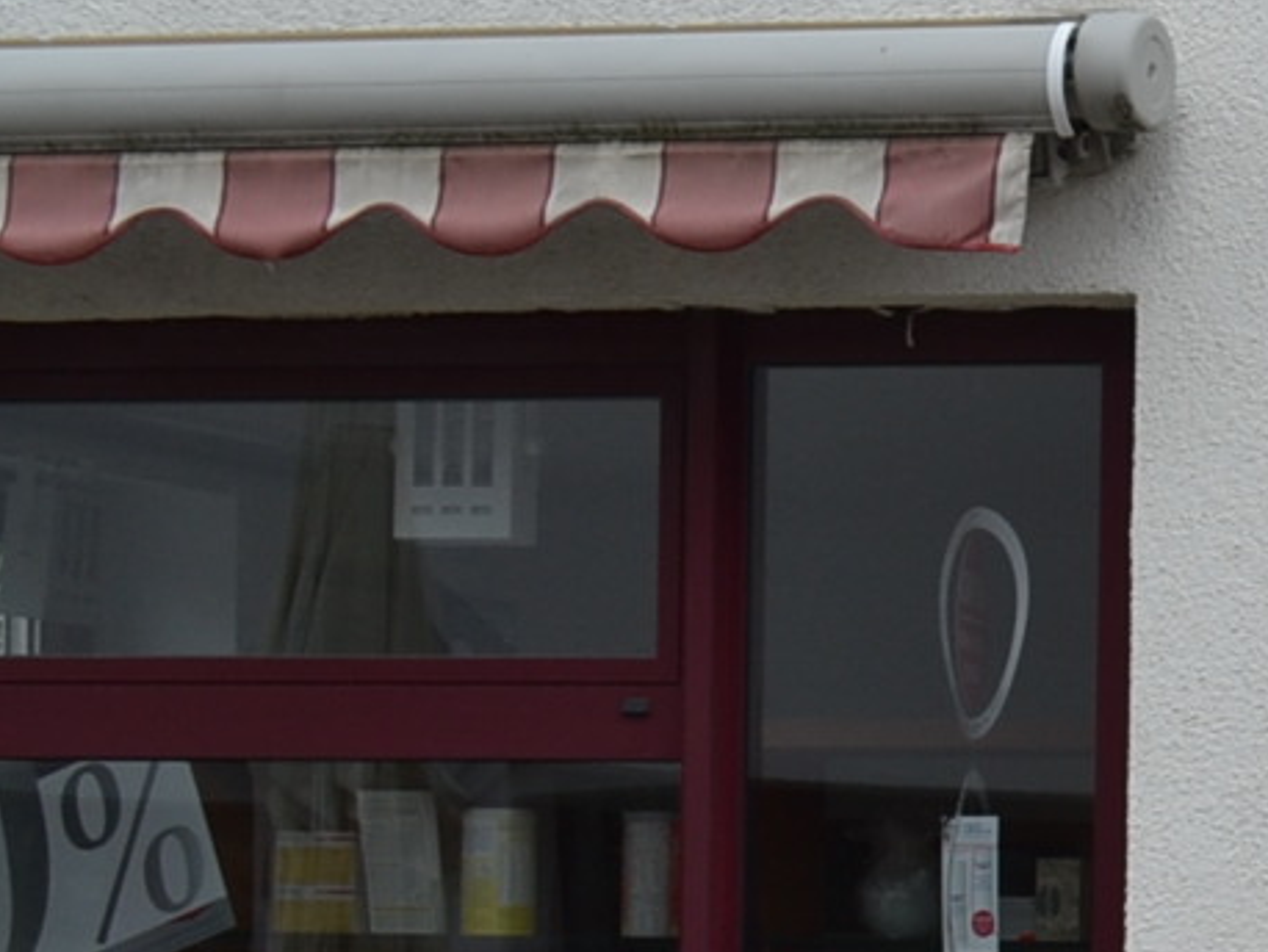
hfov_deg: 9.9
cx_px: 3051
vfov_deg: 8.4
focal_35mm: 174
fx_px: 6377
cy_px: 1196
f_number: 7.1
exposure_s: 1/200
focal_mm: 24
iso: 100
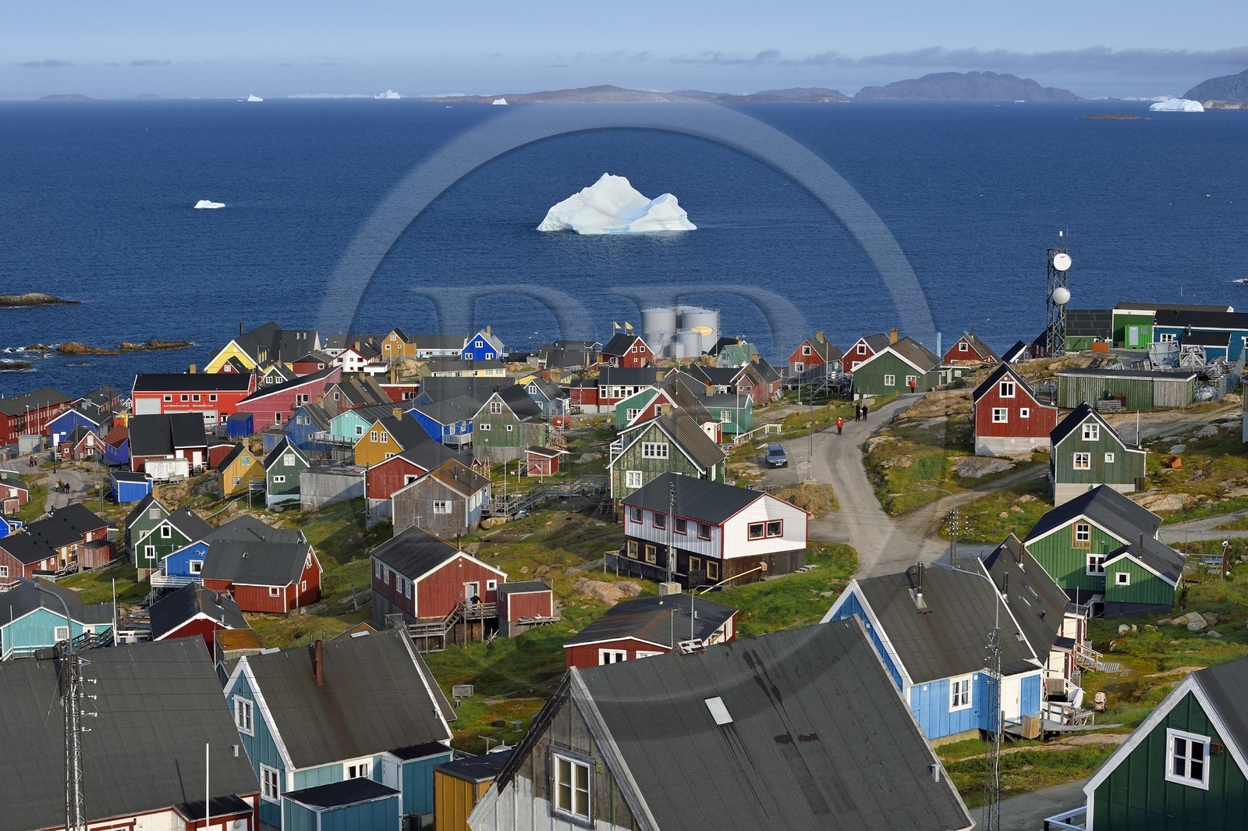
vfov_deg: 19.4
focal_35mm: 70
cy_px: 416
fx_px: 2425
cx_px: 624
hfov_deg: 28.9
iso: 200
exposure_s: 1/250
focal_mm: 70
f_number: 11
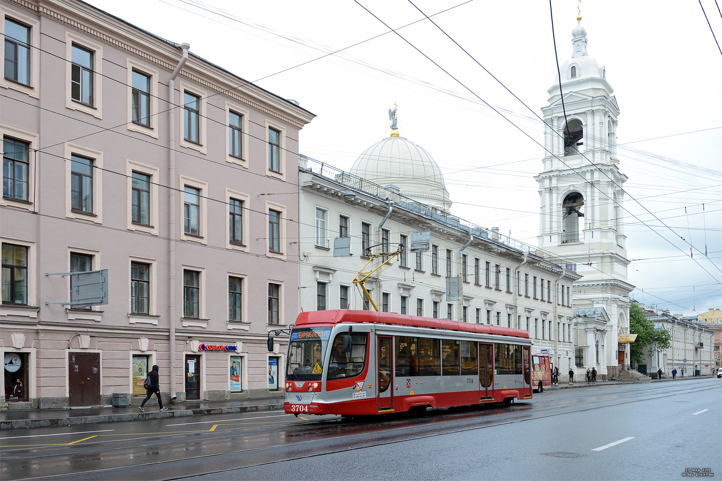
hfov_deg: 59.5
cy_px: 240
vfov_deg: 41.7
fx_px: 632
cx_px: 361
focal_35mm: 32
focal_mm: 21
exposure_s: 1/320
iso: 200
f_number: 5.6
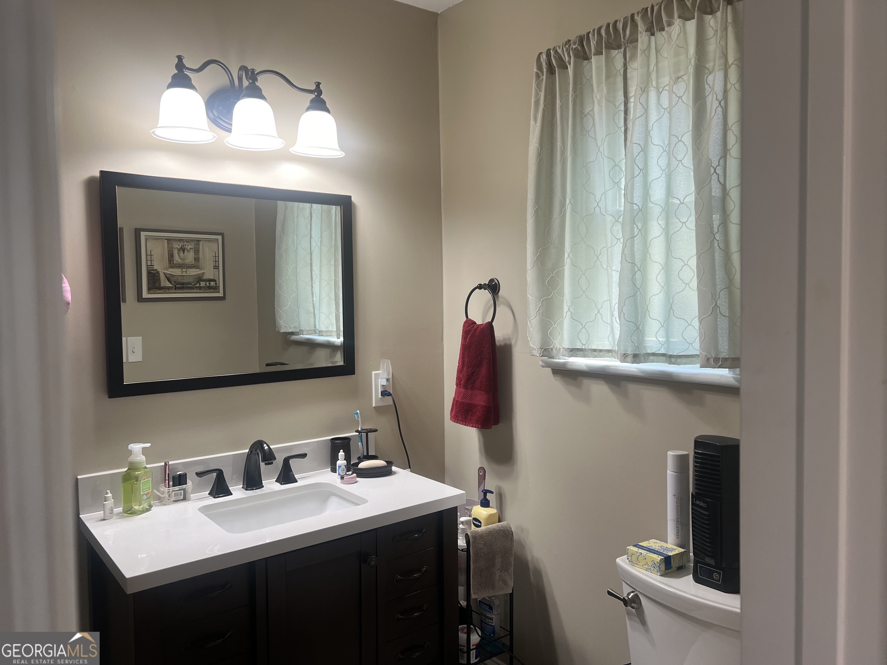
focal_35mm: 26
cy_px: 332
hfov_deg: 67.3
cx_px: 444
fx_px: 666
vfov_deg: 53.1
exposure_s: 1/120
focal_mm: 5.7
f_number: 1.5
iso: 100
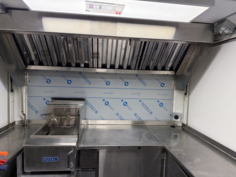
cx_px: 118
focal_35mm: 24
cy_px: 88
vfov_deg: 56.8
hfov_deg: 71.6
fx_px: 164
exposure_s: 1/147
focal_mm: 6.76
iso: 160
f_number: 1.78
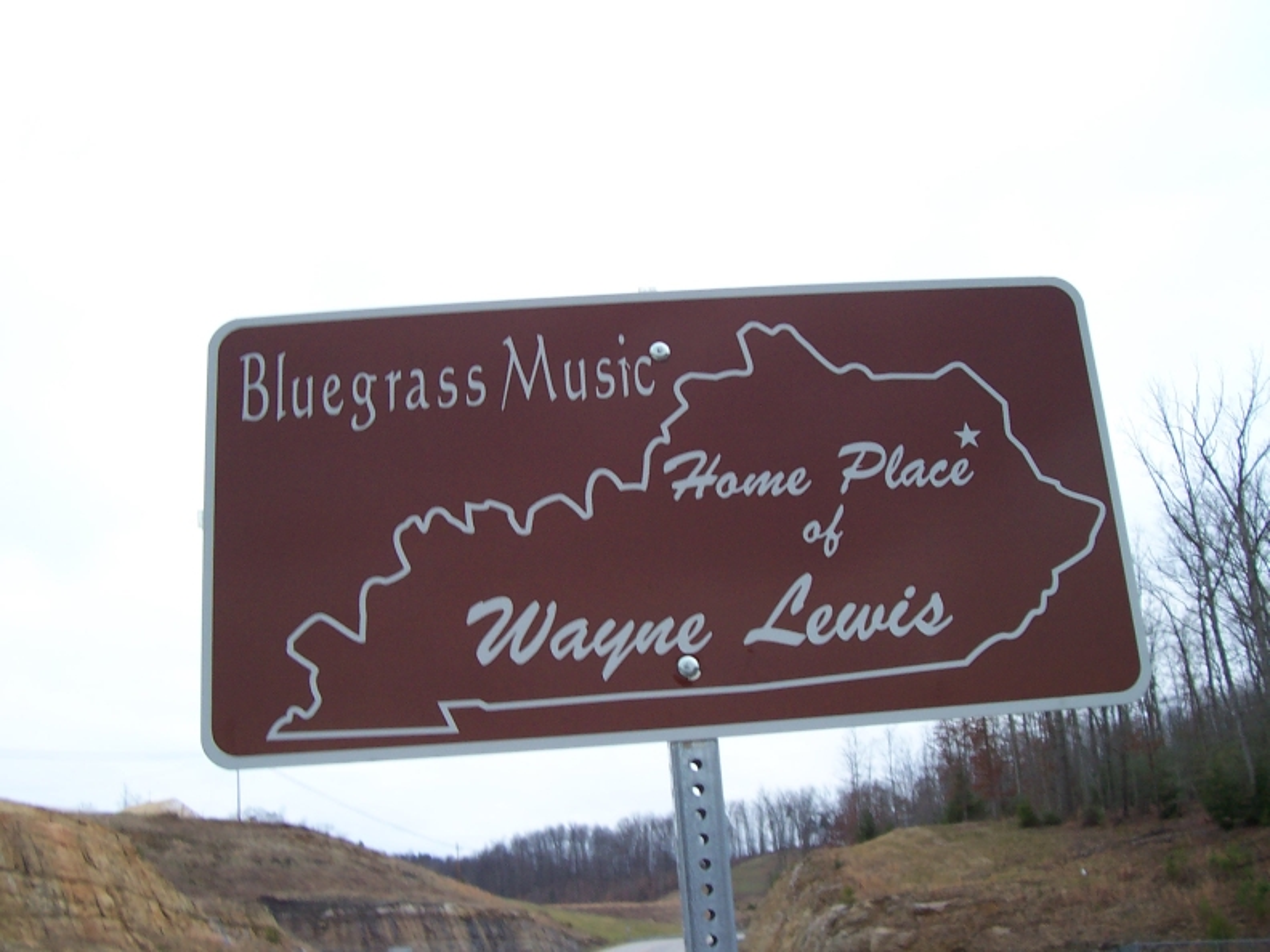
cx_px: 635
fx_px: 1357
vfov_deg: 38.7
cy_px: 476
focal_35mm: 37
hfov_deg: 50.1
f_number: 2.8
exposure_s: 1/60
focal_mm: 5.6
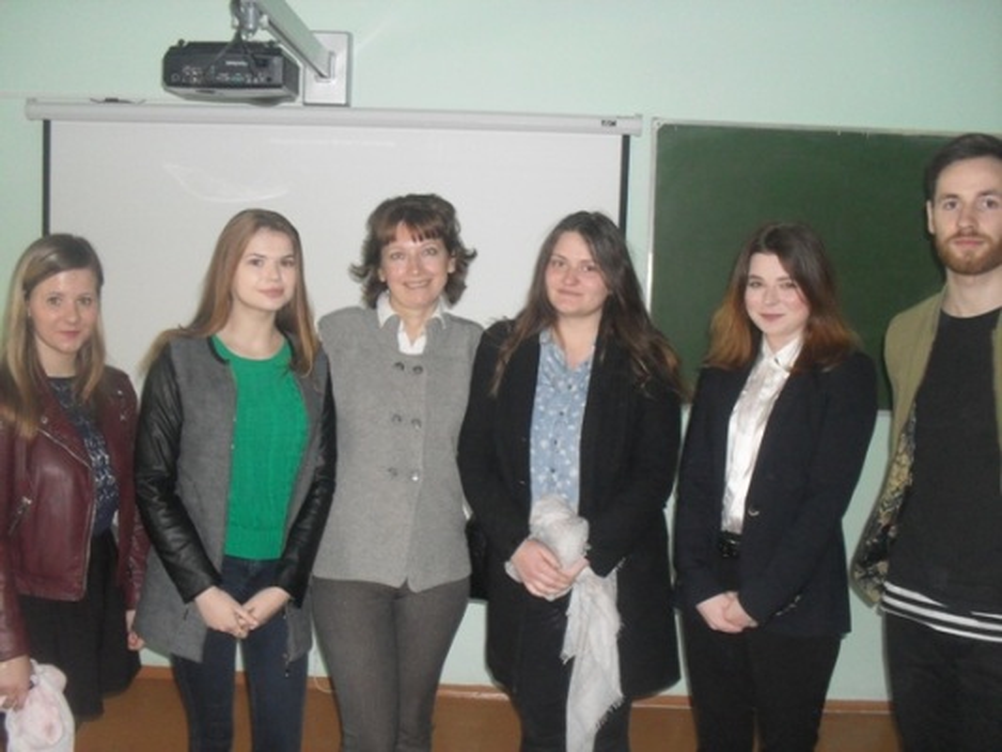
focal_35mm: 38
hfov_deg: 49.0
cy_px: 376
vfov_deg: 37.7
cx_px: 501
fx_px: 1100
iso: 200
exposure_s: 1/45
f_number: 2.8
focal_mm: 6.3
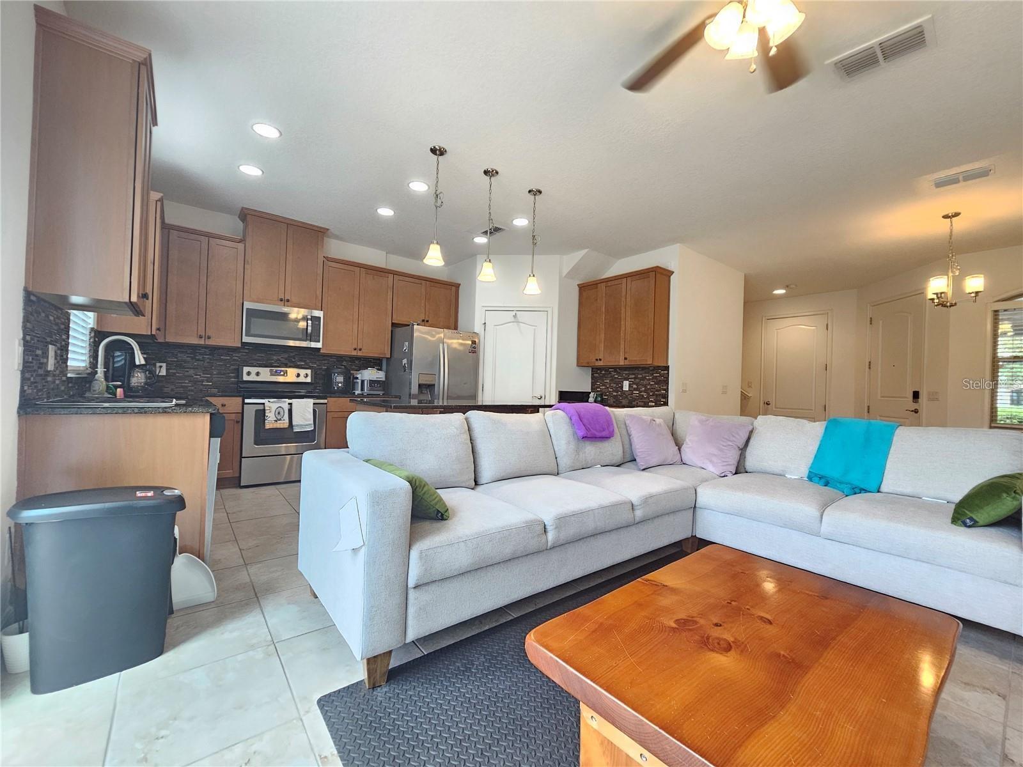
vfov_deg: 89.9
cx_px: 512
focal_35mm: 13
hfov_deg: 106.2
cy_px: 384
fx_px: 384
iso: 250
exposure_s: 1/60
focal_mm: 2.2
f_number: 2.2
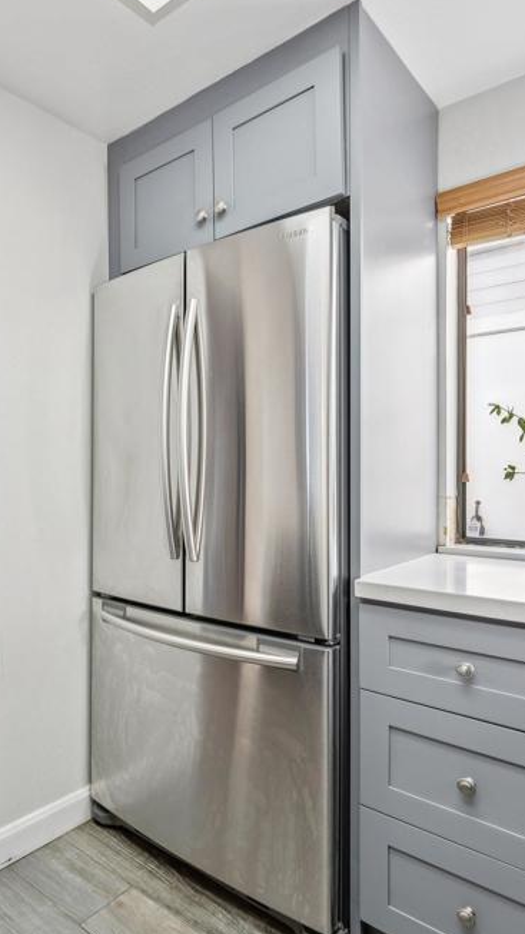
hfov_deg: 46.7
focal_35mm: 23
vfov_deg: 78.7
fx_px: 570
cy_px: 467
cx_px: 100
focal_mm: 14
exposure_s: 1/10
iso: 100
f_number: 8
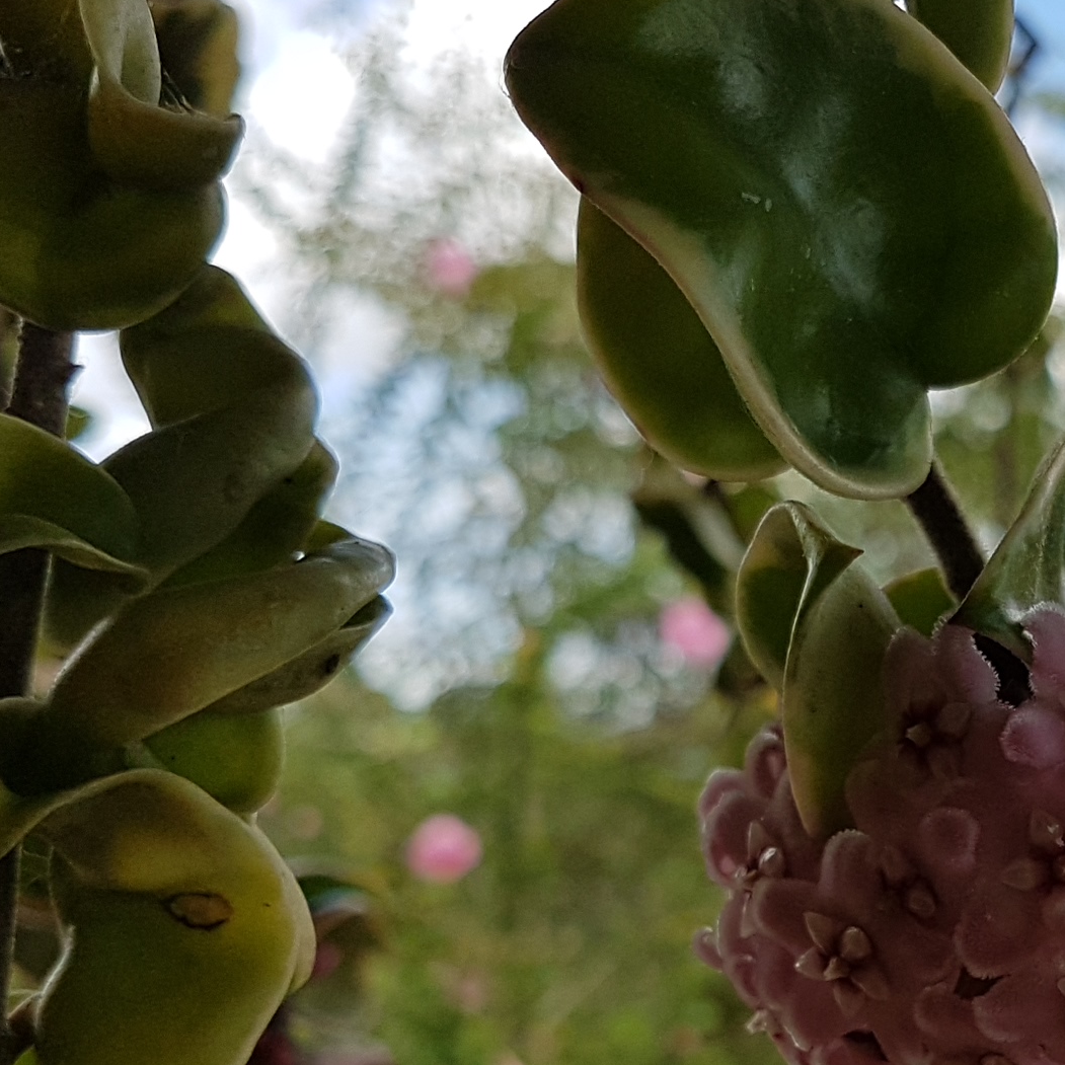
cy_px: 811
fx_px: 2193
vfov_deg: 26.9
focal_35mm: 63
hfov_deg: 25.8
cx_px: 1085
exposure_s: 1/1024
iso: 40
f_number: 1.7
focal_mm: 4.2
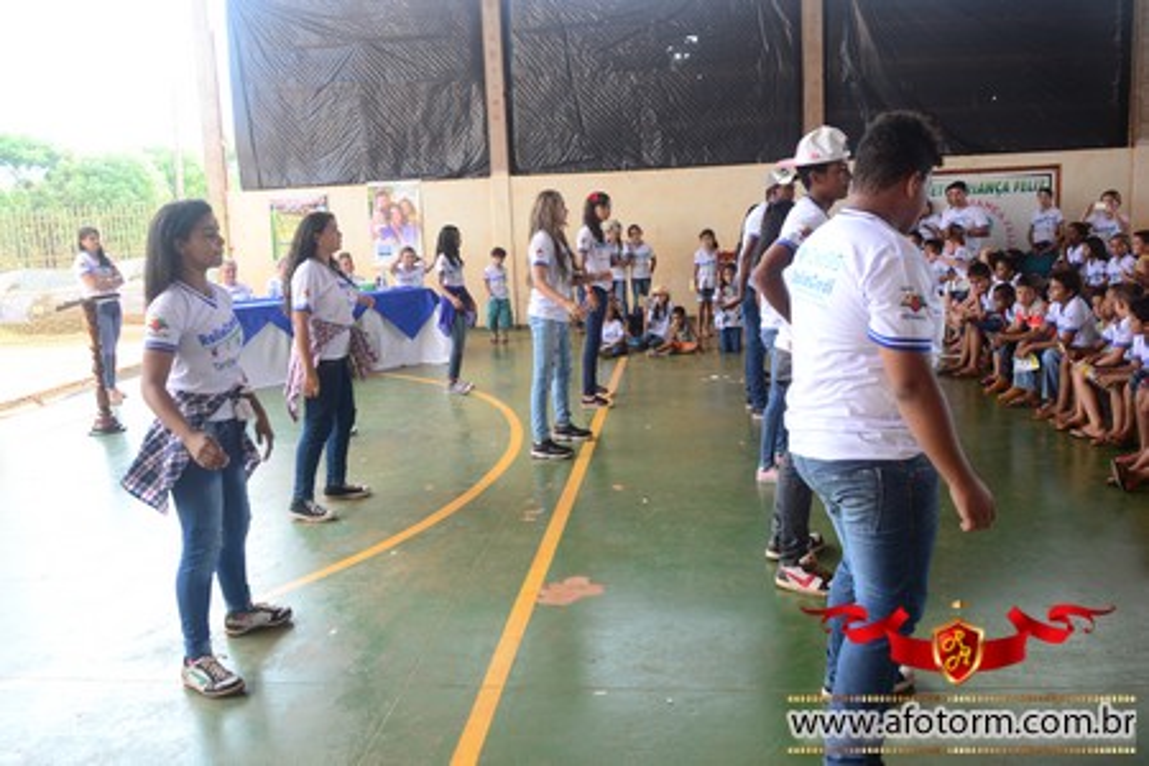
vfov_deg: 43.6
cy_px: 383
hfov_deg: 61.9
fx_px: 957
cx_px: 574
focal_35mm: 30
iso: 400
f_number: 5.6
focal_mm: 20
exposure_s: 1/160
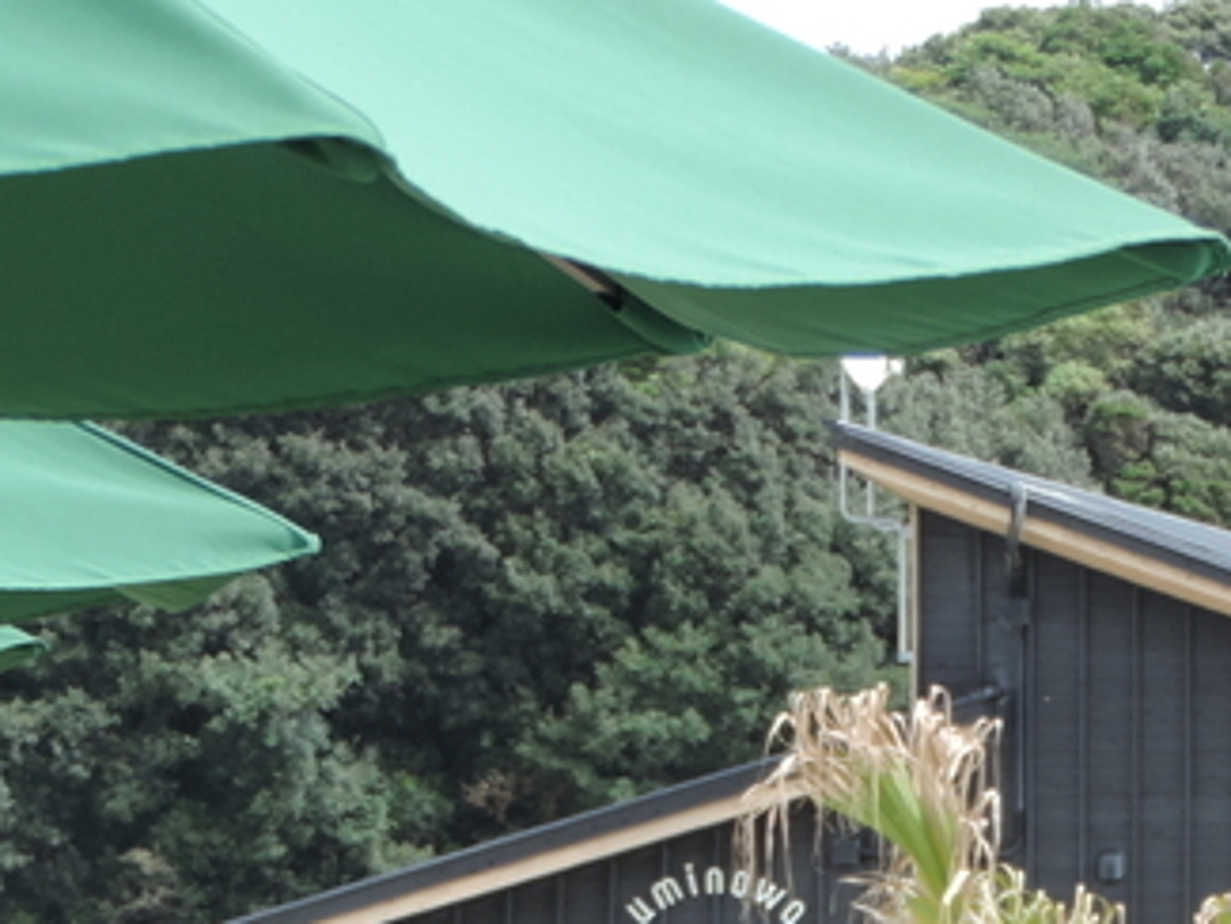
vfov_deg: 5.0
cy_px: 822
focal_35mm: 295
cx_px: 1144
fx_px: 10495
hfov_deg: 6.7
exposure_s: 1/250
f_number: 4.2
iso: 80
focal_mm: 21.4
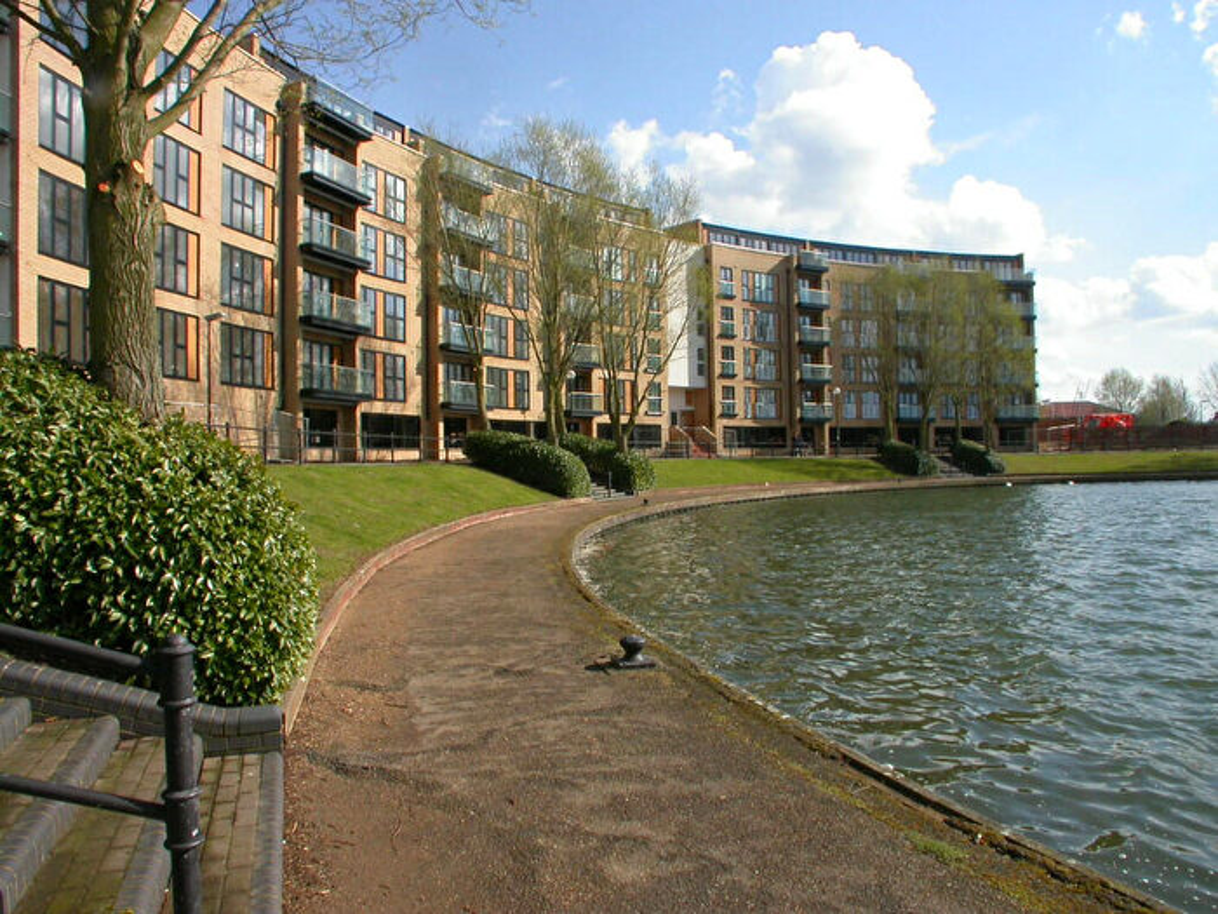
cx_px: 609
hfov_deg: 49.0
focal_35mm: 38
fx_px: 1337
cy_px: 457
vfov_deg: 37.7
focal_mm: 7.85
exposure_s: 1/277
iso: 100
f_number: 7.5
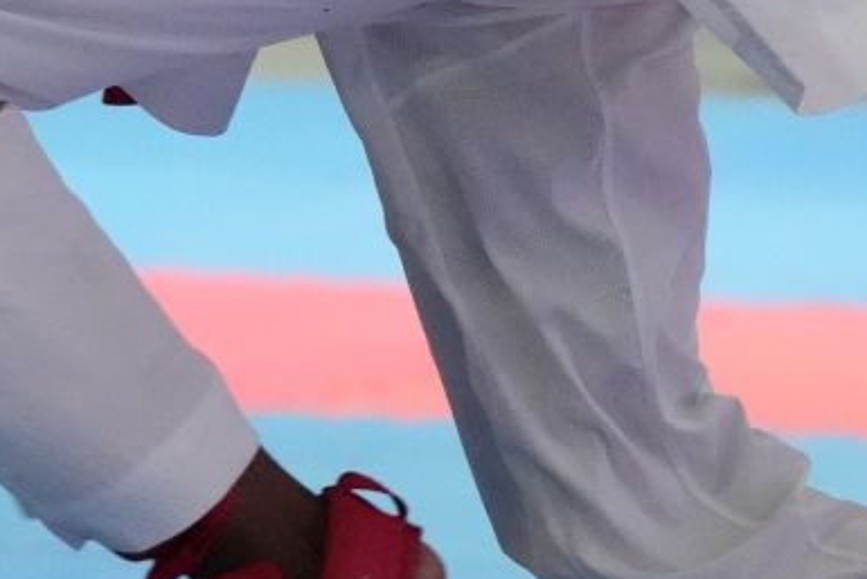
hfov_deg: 4.2
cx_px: -322
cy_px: -617
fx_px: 11708
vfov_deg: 2.8
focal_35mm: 486
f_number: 2.8
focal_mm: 104
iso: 12800
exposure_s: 1/800
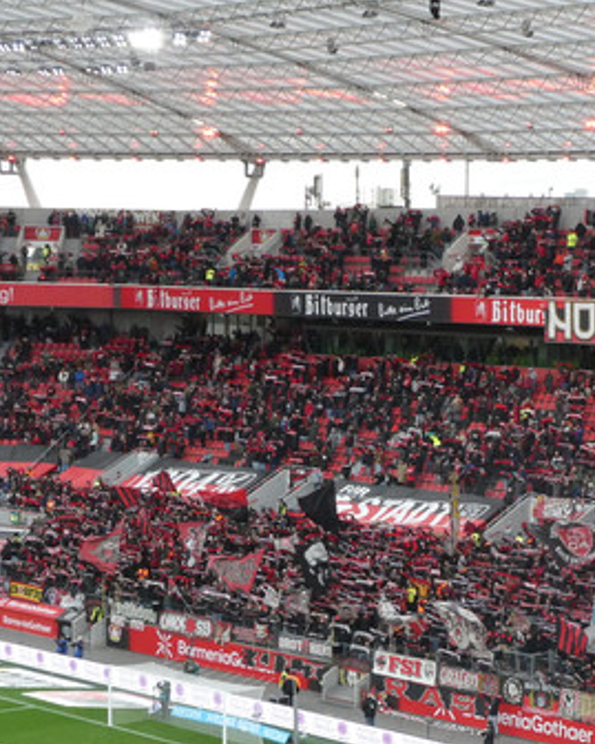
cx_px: 507
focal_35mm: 93
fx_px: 2046
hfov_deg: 16.4
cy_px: 492
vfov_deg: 20.5
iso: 320
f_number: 4.1
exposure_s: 1/80
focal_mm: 9
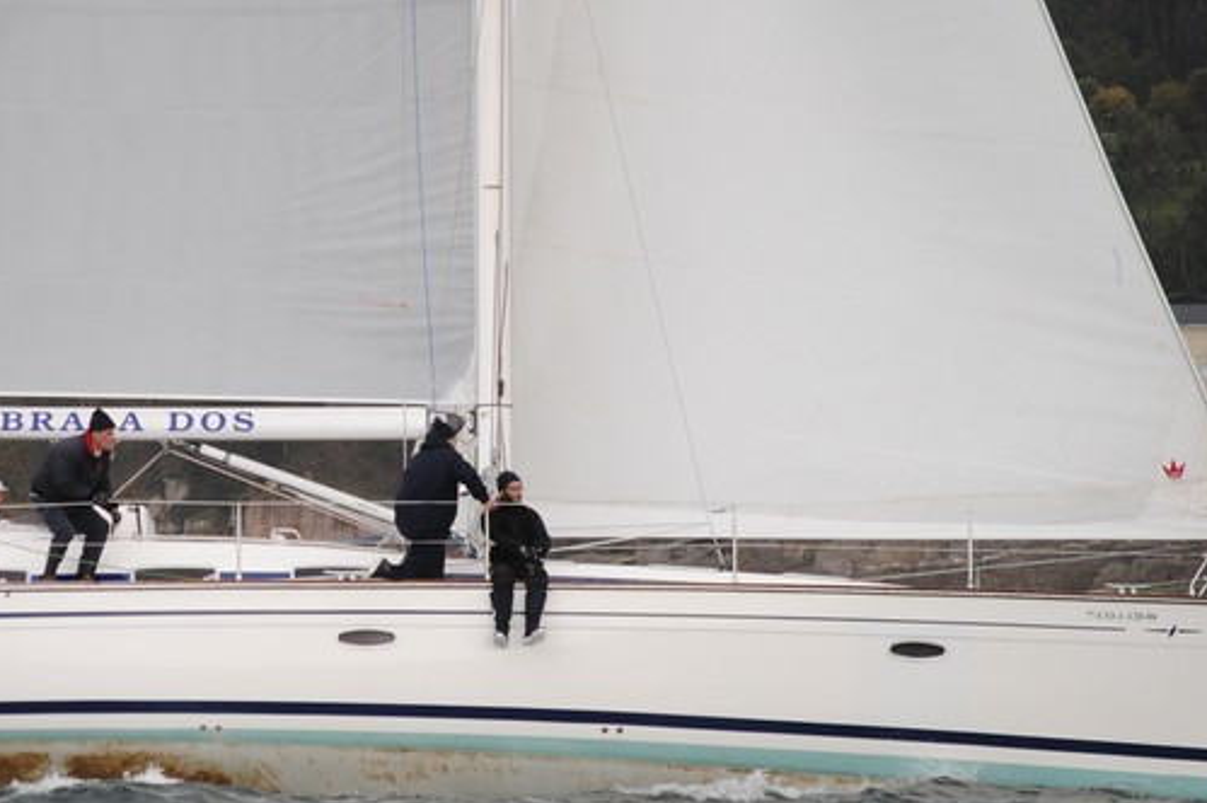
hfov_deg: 5.7
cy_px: 394
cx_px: 298
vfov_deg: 3.8
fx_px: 12192
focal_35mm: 364
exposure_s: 1/500
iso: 200
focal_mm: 135
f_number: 5.6
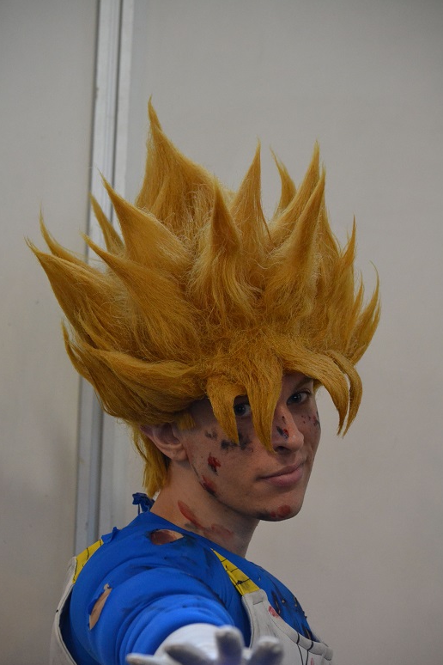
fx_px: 2861
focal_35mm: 155
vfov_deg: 13.2
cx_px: 224
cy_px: 340
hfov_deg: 8.9
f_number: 4.8
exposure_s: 1/125
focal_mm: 100
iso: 2000
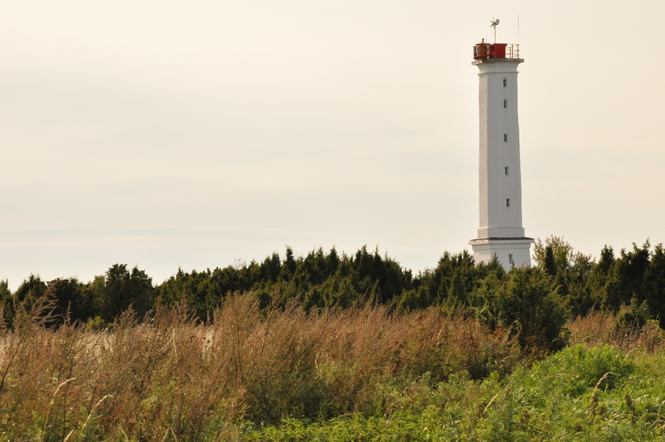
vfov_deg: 9.3
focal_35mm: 147
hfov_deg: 14.0
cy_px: 221
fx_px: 2712
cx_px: 332
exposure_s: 1/800
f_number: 18
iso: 1250
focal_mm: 98
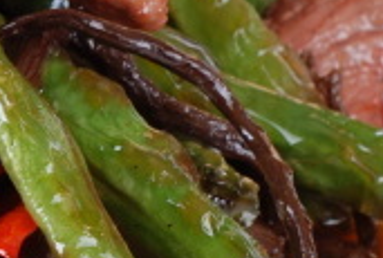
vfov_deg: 3.1
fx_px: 4779
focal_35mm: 448
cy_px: 89
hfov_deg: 4.5
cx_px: -540
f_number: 9
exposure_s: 1/125
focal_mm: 50
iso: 100
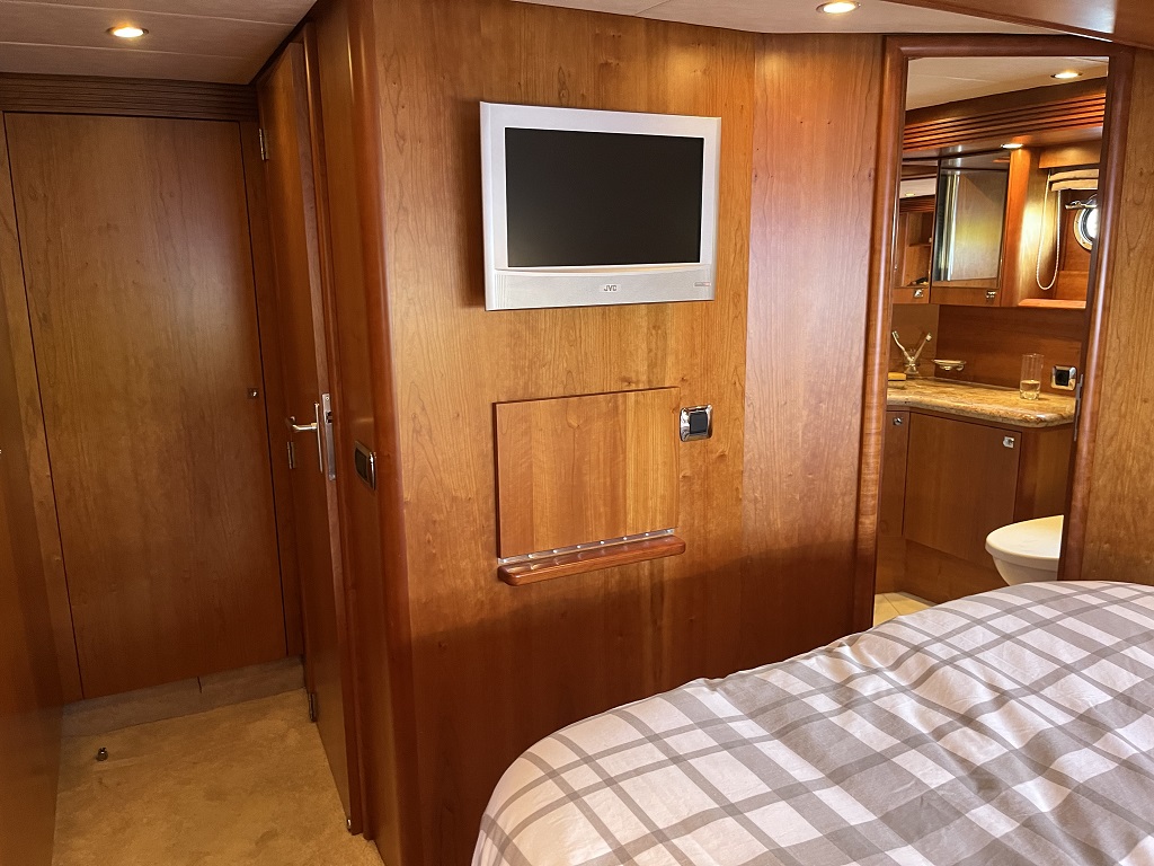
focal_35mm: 26
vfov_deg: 53.1
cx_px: 577
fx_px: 867
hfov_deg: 67.3
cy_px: 433
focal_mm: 5.1
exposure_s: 1/39
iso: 400
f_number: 1.6
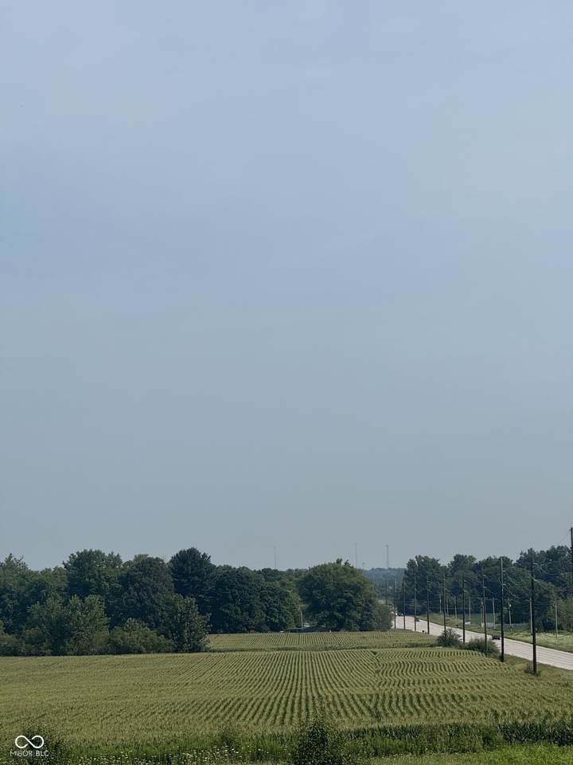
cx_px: 286
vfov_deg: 16.4
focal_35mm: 120
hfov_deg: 12.3
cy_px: 382
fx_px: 2648
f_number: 2.8
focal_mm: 15.66
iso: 50
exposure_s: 1/3690
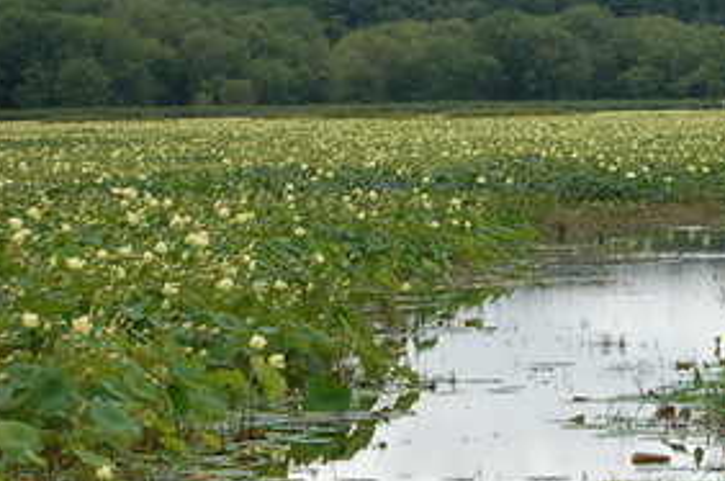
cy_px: 395
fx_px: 4483
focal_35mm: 223
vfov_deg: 6.1
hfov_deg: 9.2
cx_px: 590
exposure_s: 1/500
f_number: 5.6
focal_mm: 66
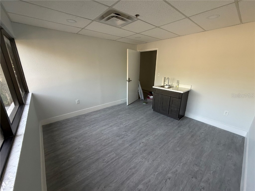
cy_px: 96
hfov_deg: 102.1
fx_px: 103
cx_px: 128
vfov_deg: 85.7
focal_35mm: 14
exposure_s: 1/121
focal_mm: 2.22
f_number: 2.2
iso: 250
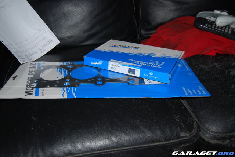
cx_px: 118
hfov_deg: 57.2
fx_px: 216
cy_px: 78
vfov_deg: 40.0
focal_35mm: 33
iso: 200
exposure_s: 1/60
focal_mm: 22
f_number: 3.8
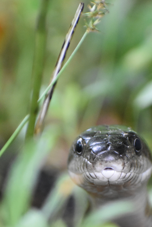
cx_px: 88
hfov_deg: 1.6
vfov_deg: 2.4
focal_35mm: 862
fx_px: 5459
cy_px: 188
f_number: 6.3
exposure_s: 1/500
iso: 3600
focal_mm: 300
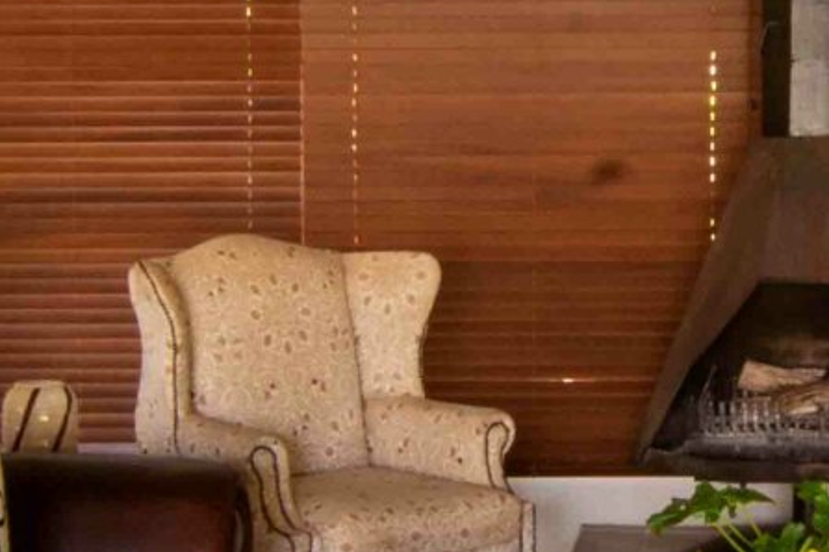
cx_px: 740
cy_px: 286
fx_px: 2372
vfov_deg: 13.3
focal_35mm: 103
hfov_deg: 19.5
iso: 500
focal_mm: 12
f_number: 18
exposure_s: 1.6
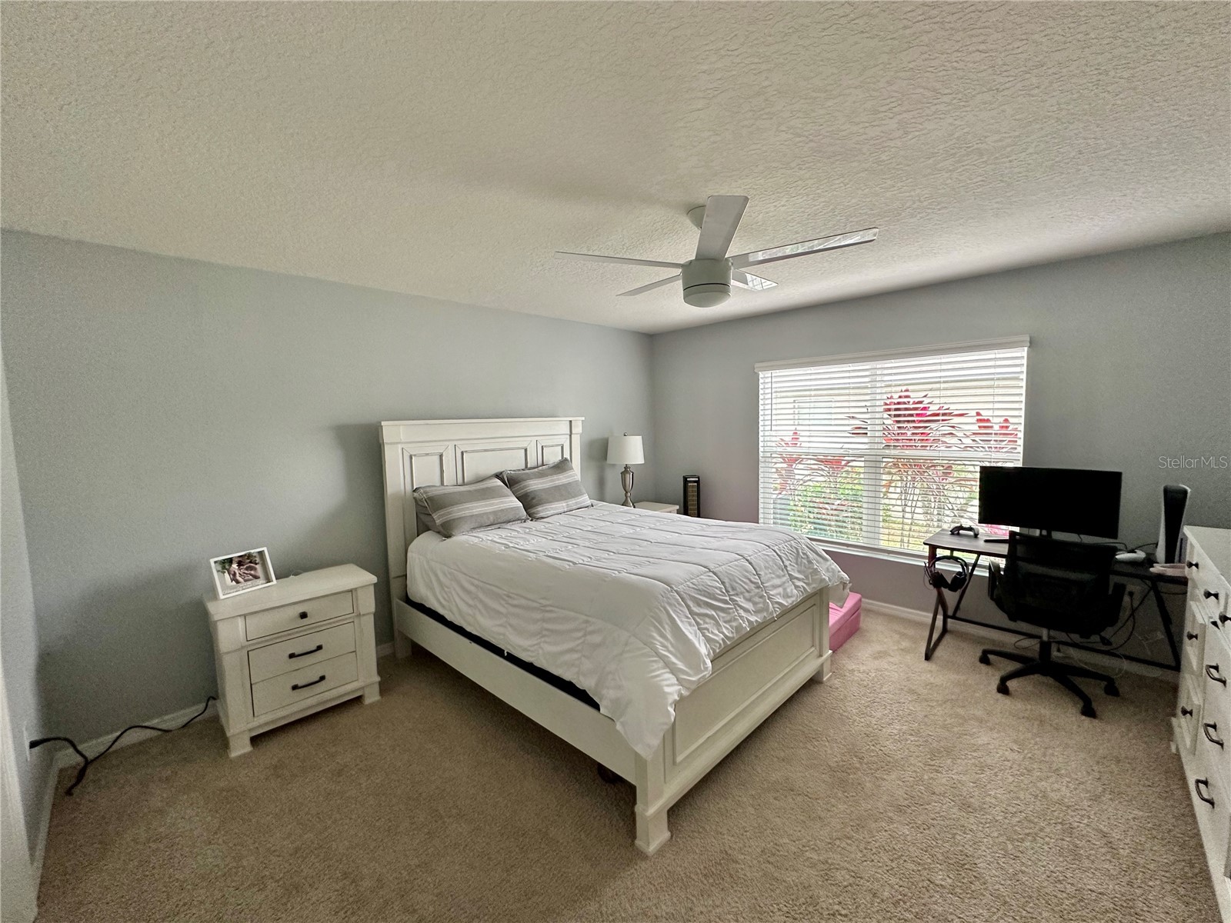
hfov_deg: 102.1
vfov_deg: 85.7
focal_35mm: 14
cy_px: 462
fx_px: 498
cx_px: 616
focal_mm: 2.22
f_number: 2.2
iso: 320
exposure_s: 1/60
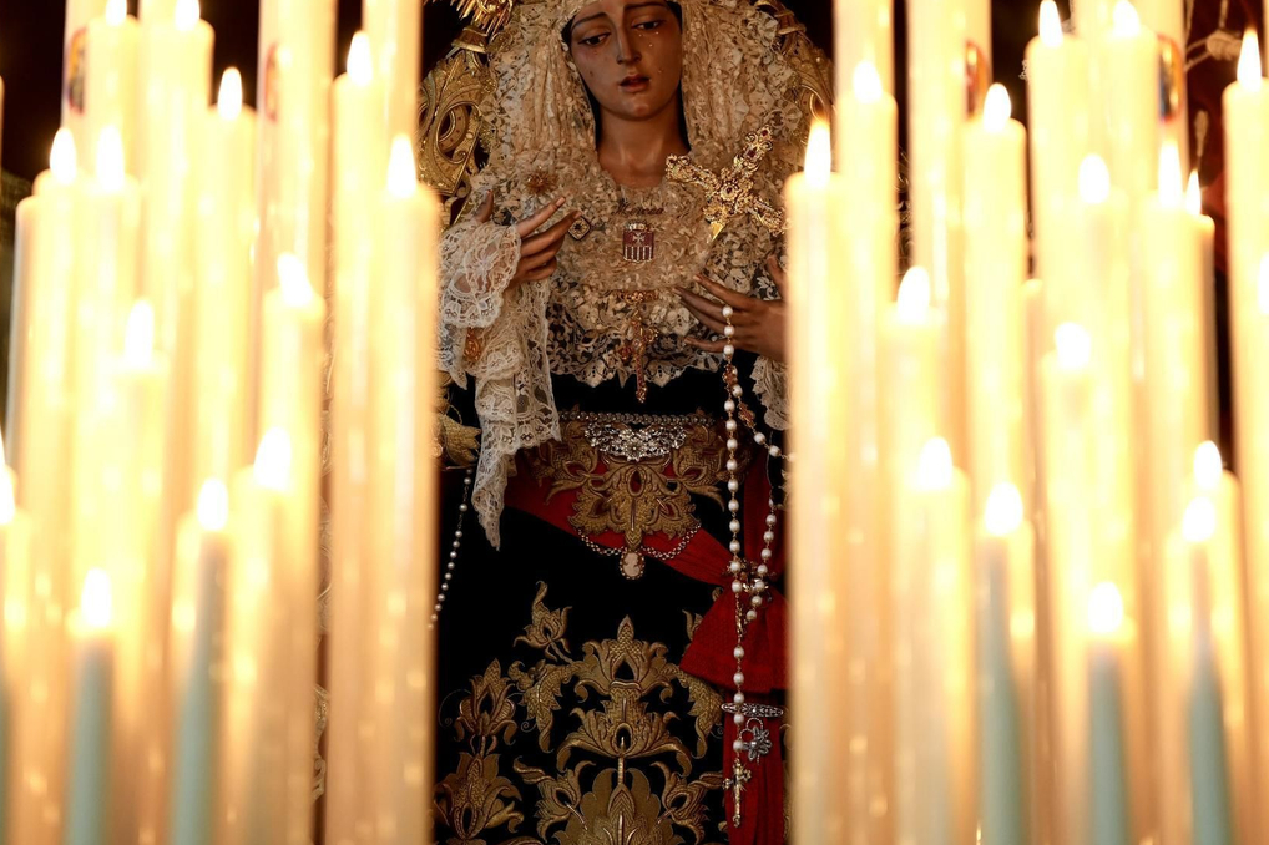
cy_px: 192
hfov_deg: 12.5
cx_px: 637
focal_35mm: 165
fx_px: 5814
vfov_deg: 8.3
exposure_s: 1/125
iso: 1250
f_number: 1.4
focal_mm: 105
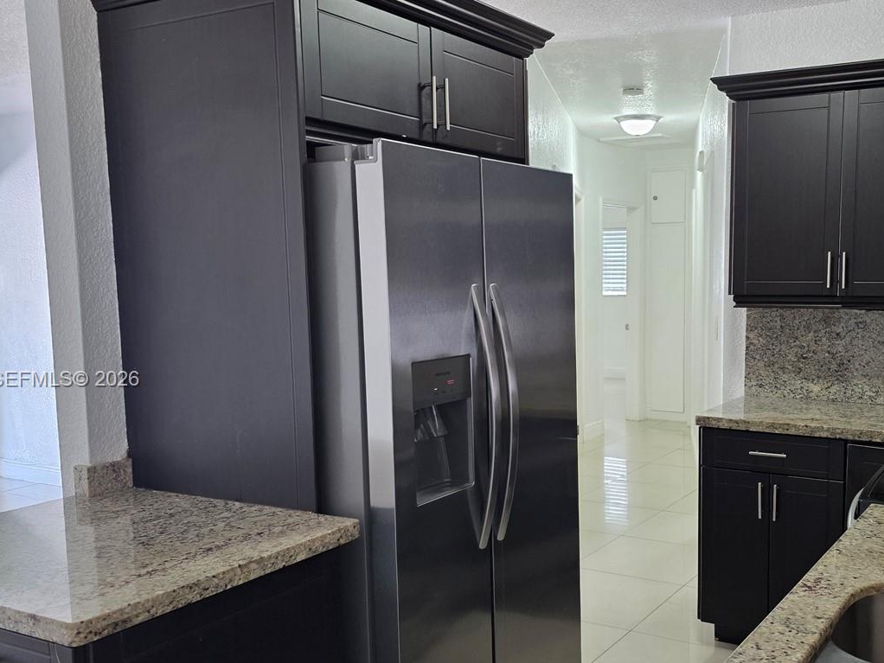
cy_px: 380
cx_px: 562
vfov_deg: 39.6
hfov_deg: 50.7
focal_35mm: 36
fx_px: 920
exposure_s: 1/120
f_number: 1.7
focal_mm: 6.3
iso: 250
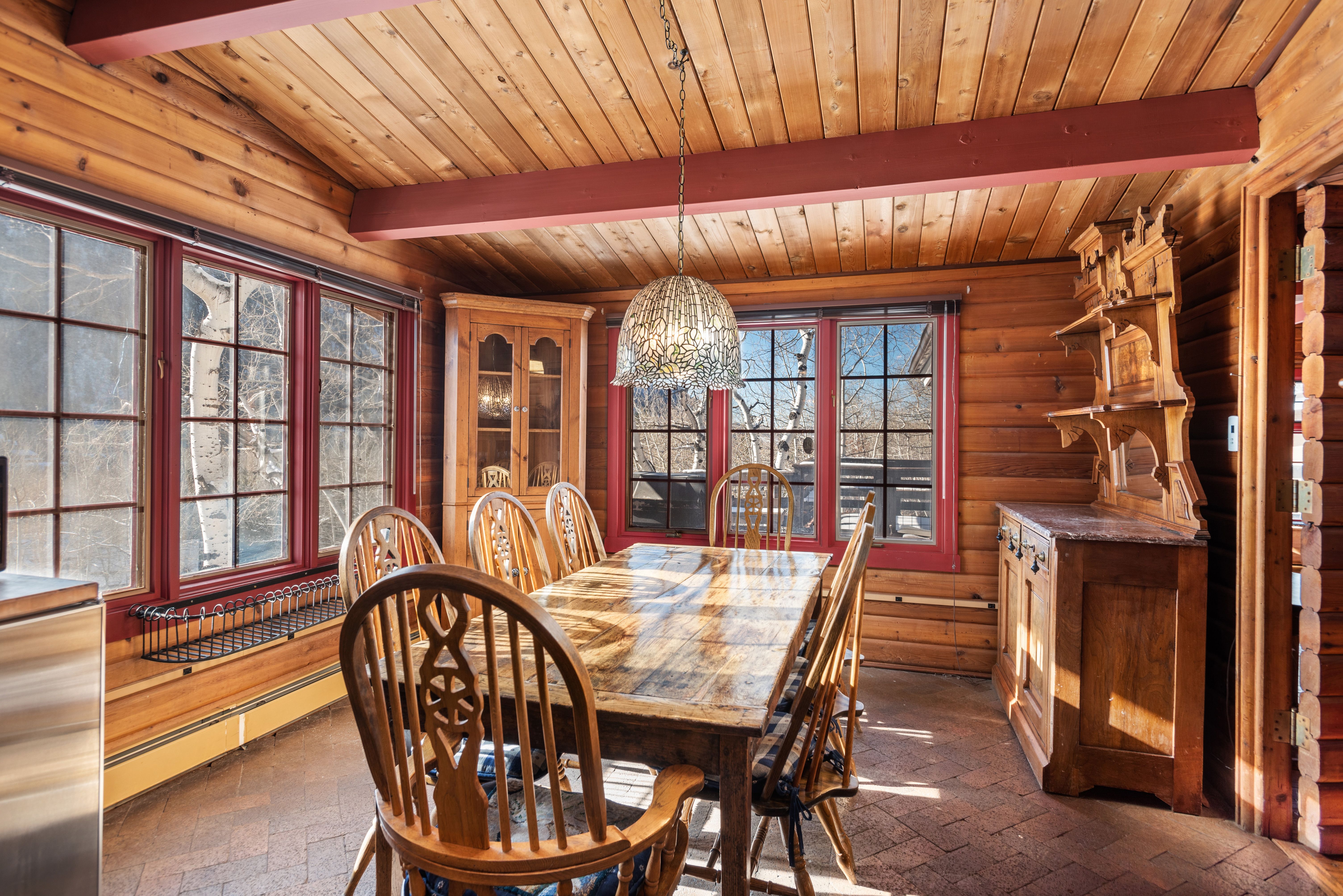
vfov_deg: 64.6
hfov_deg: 86.9
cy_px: 448
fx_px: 709
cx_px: 672
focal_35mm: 19
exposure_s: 1/2.5
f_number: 7.1
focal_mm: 19
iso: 100
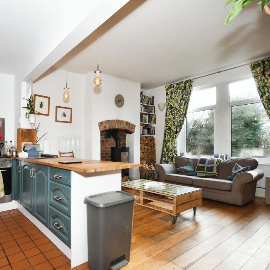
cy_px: 139
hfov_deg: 72.3
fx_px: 176
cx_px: 88
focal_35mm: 20
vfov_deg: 74.8
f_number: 8
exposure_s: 1/60
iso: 400
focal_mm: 10
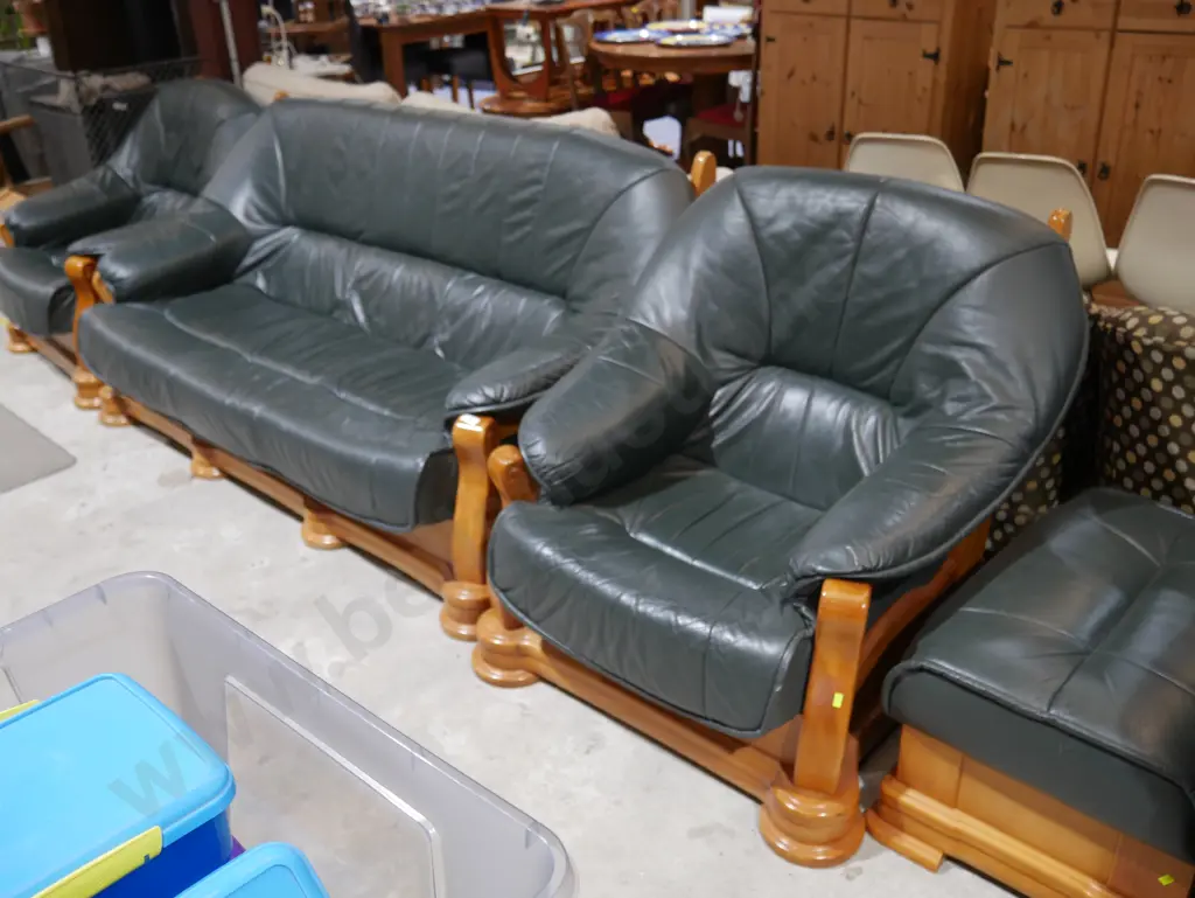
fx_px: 1105
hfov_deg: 56.8
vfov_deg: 44.2
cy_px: 449
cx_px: 598
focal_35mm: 32
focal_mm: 16
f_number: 3.6
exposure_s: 1/60
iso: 500
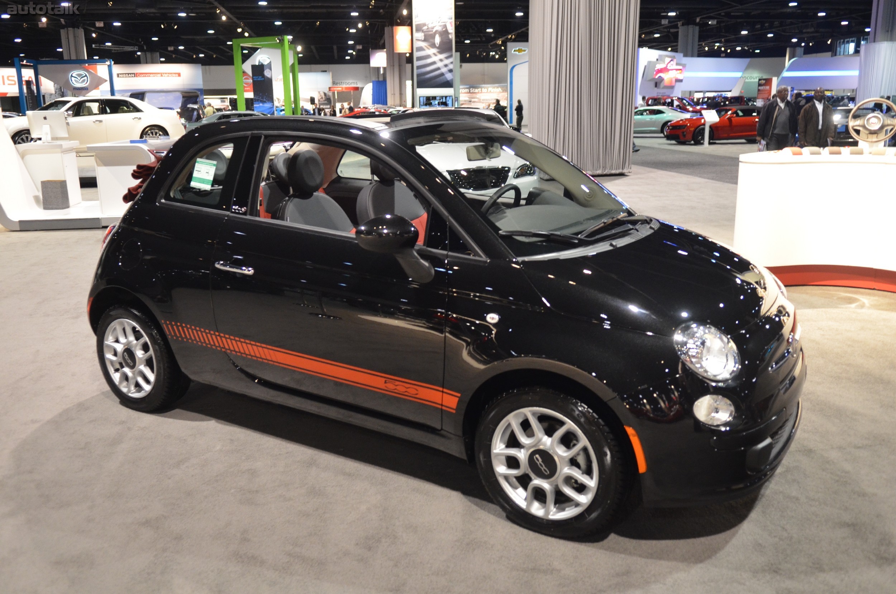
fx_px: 745
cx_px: 448
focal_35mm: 30
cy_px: 297
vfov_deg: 43.4
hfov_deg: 62.0
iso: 1600
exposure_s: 1/30
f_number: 2.8
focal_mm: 20
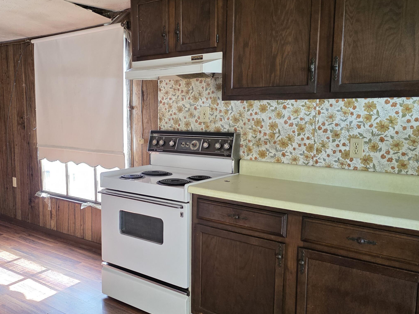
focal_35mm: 34
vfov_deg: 41.8
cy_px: 167
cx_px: 140
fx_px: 412
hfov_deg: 52.9
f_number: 1.7
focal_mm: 6.3
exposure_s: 1/120
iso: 200
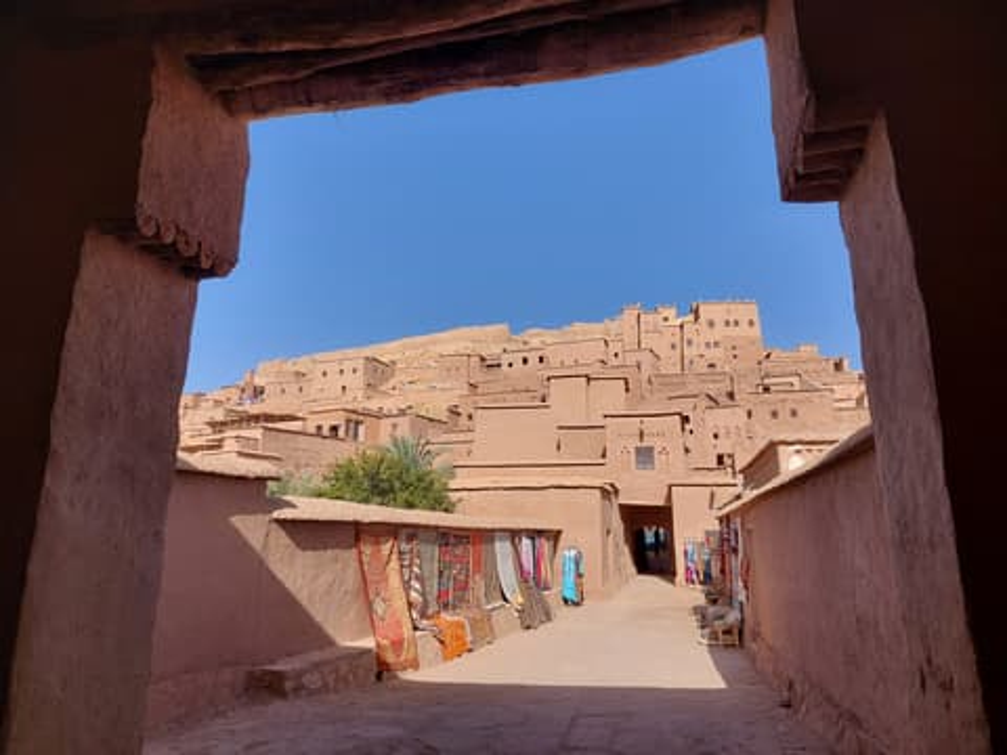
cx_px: 504
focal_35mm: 25
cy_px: 378
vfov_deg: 54.9
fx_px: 727
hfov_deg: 69.4
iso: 40
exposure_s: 1/1202
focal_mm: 5.23
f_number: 1.8
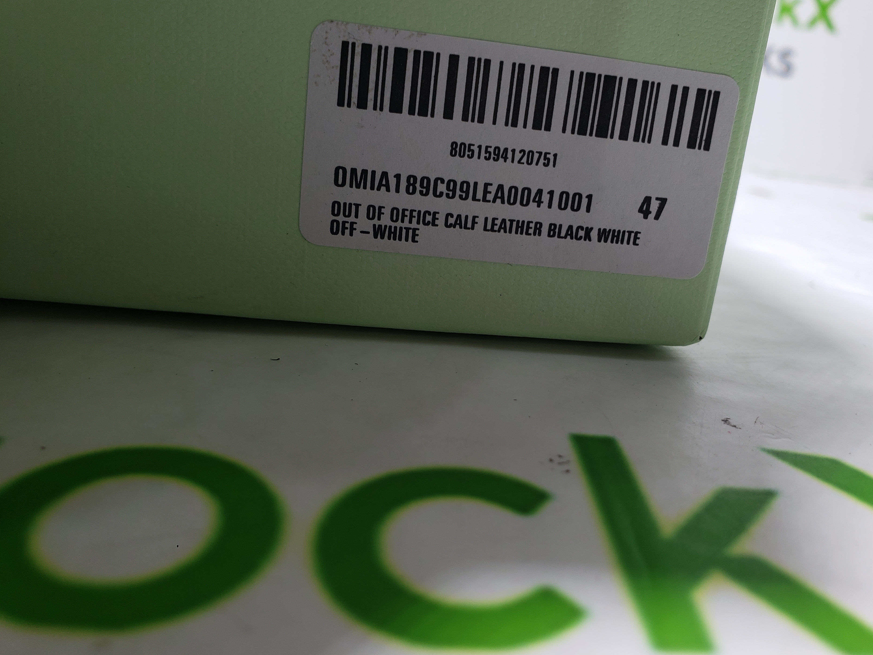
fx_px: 706
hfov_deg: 63.4
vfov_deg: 49.7
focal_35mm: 28
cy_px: 312
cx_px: 464
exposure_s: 1/100
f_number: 2.4
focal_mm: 4.3
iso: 50
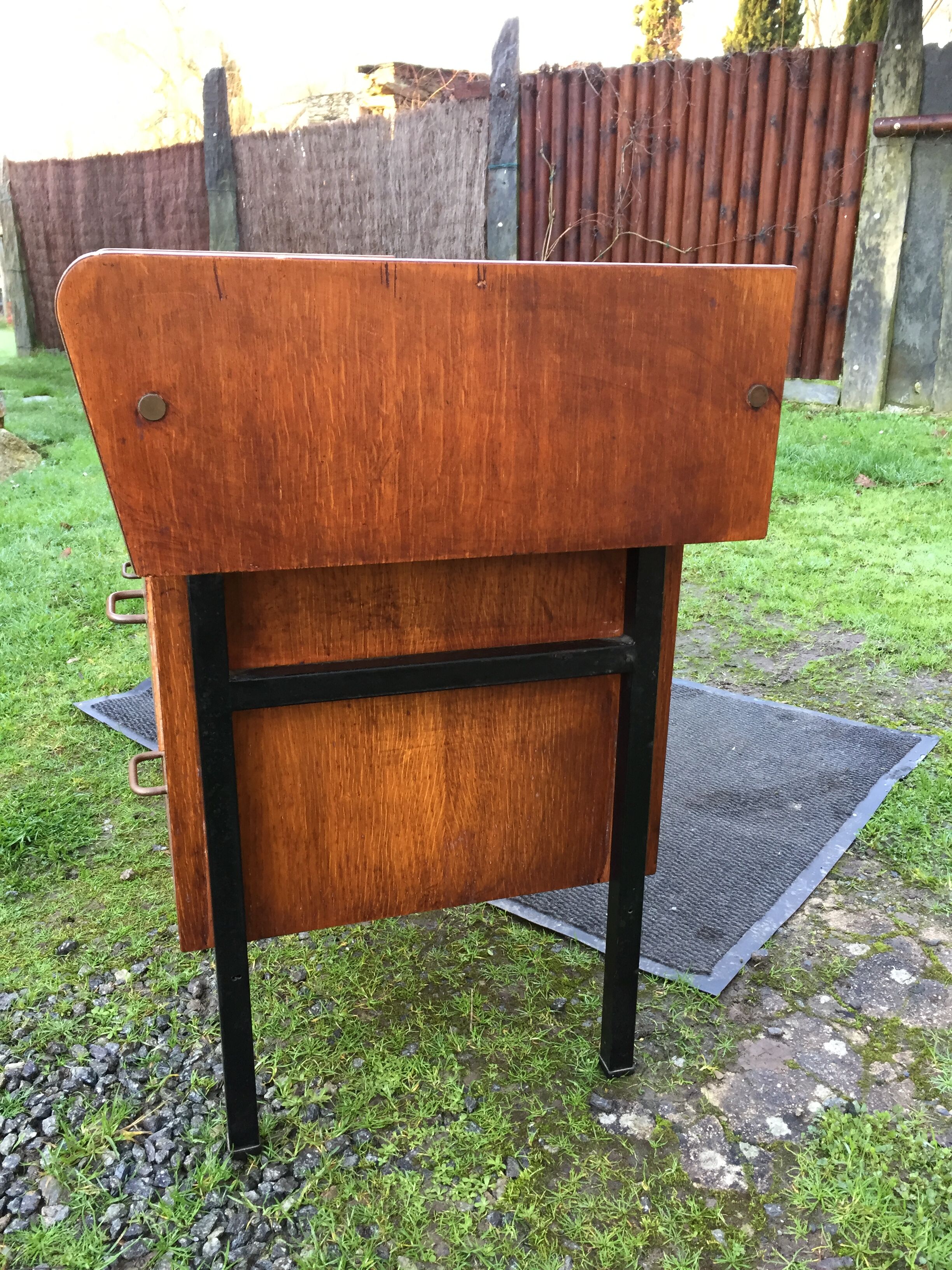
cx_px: 476
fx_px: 1063
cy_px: 635
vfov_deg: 61.7
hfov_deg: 48.2
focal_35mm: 29
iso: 100
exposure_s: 1/33
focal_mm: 4.15
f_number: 2.2
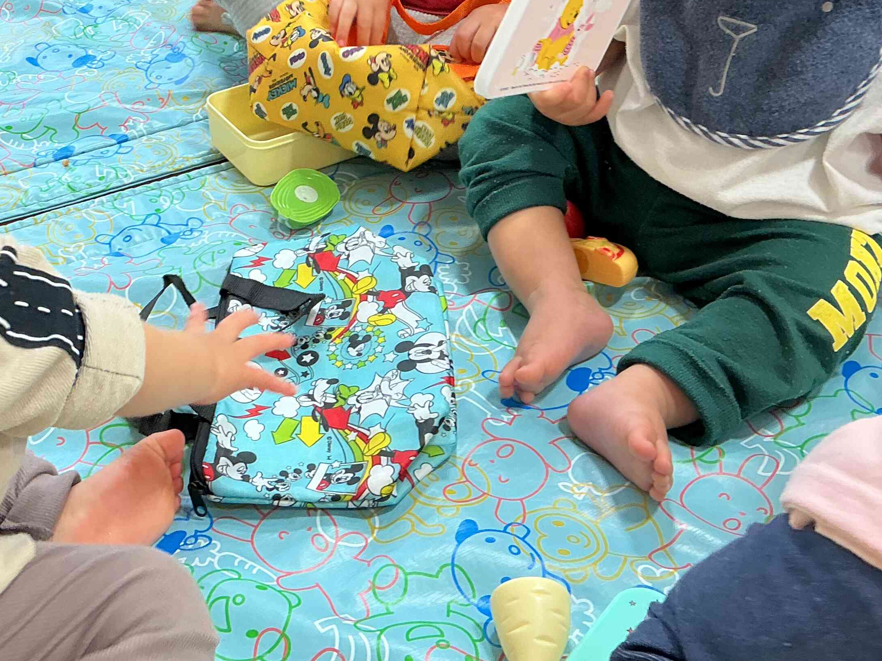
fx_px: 1376
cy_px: 108
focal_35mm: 54
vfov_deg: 26.4
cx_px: 292
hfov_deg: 35.2
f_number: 1.8
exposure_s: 1/60
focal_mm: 3
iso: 50
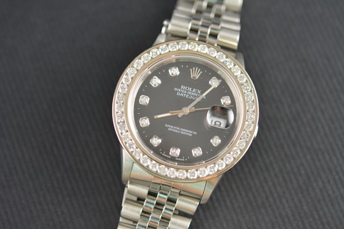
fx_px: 860
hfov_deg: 22.6
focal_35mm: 90
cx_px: 172
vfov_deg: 15.2
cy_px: 114
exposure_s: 1/200
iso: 800
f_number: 3.5
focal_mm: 60
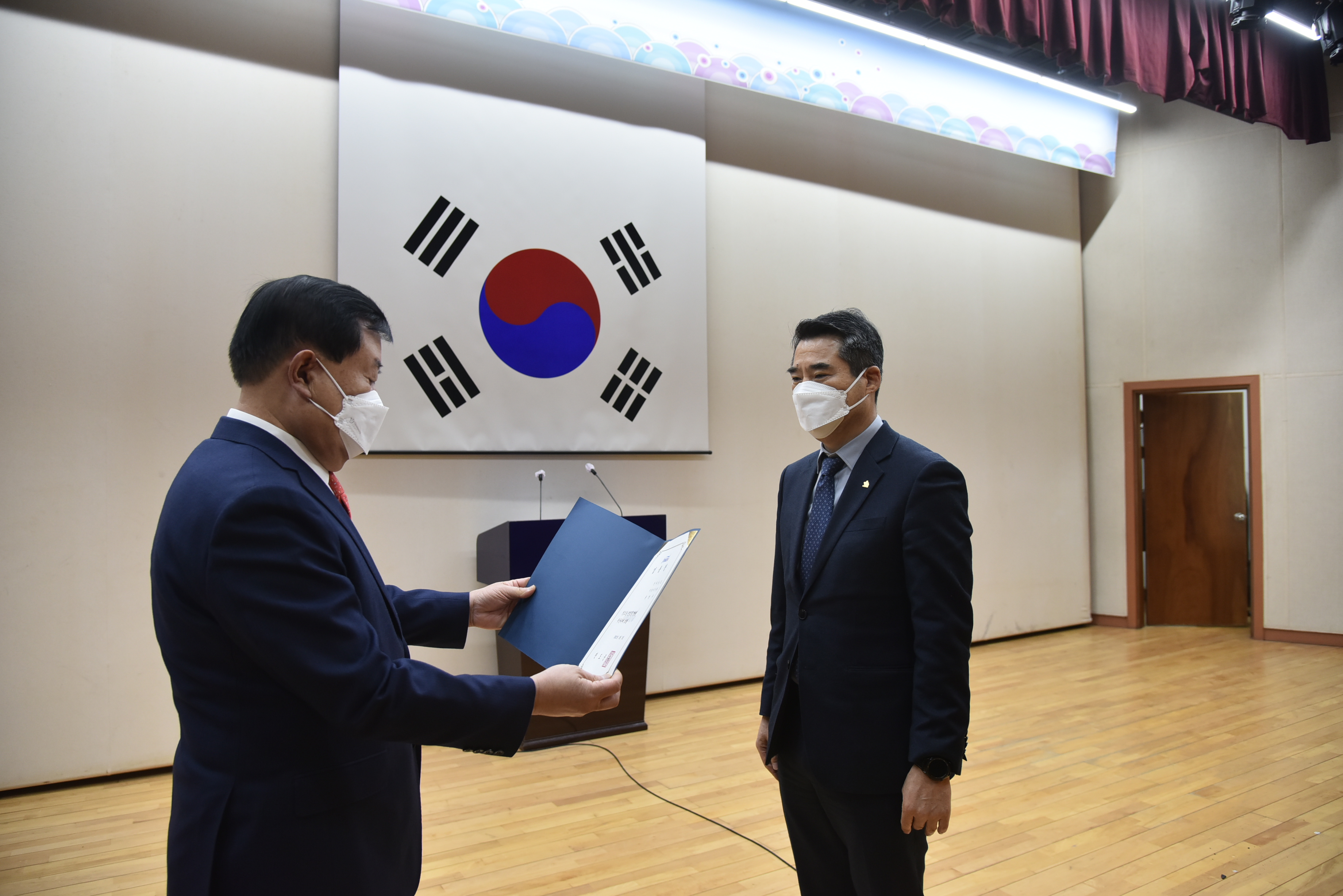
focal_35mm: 24
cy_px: 448
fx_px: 896
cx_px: 672
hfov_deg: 73.7
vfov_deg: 53.2
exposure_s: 1/125
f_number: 4
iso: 800
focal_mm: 24
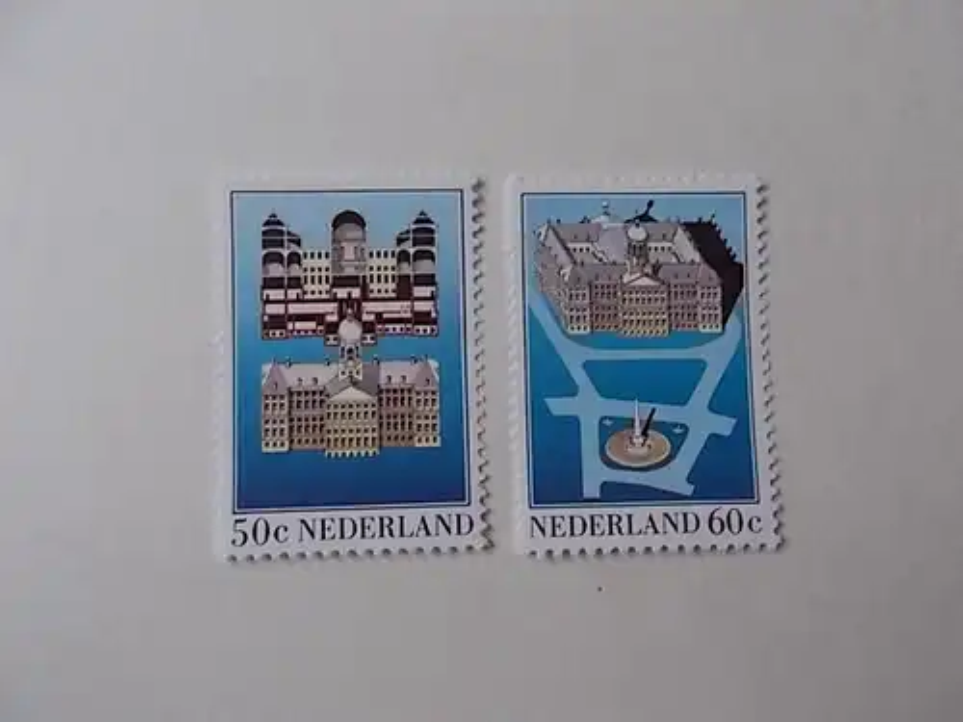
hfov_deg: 67.3
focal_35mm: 26
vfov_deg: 53.1
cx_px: 482
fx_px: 723
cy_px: 361
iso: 80
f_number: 3.2
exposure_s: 1/25
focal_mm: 4.6
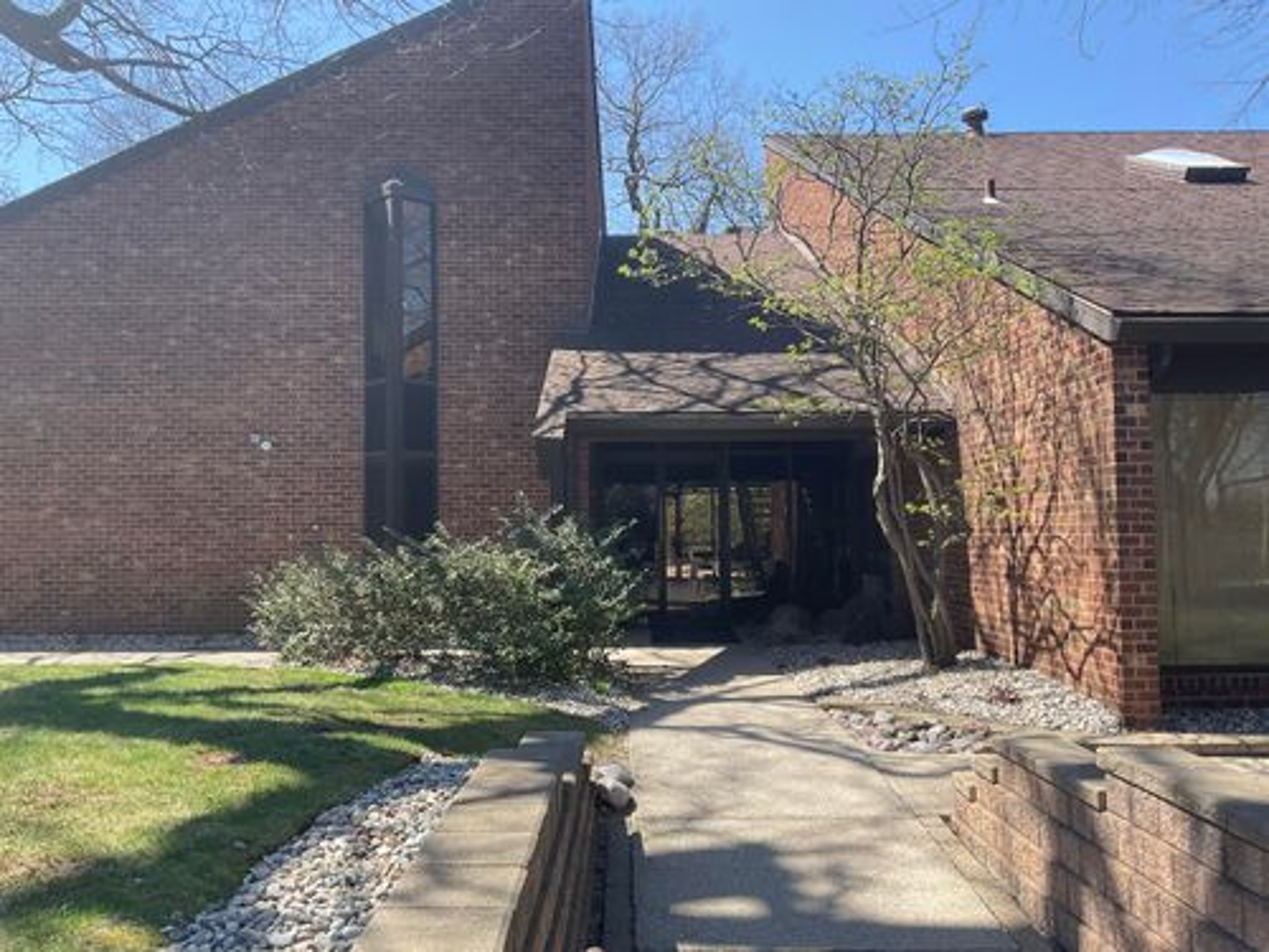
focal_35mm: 29
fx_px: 1063
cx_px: 634
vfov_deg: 48.2
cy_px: 476
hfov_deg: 61.7
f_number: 1.8
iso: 16
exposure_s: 1/635
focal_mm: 3
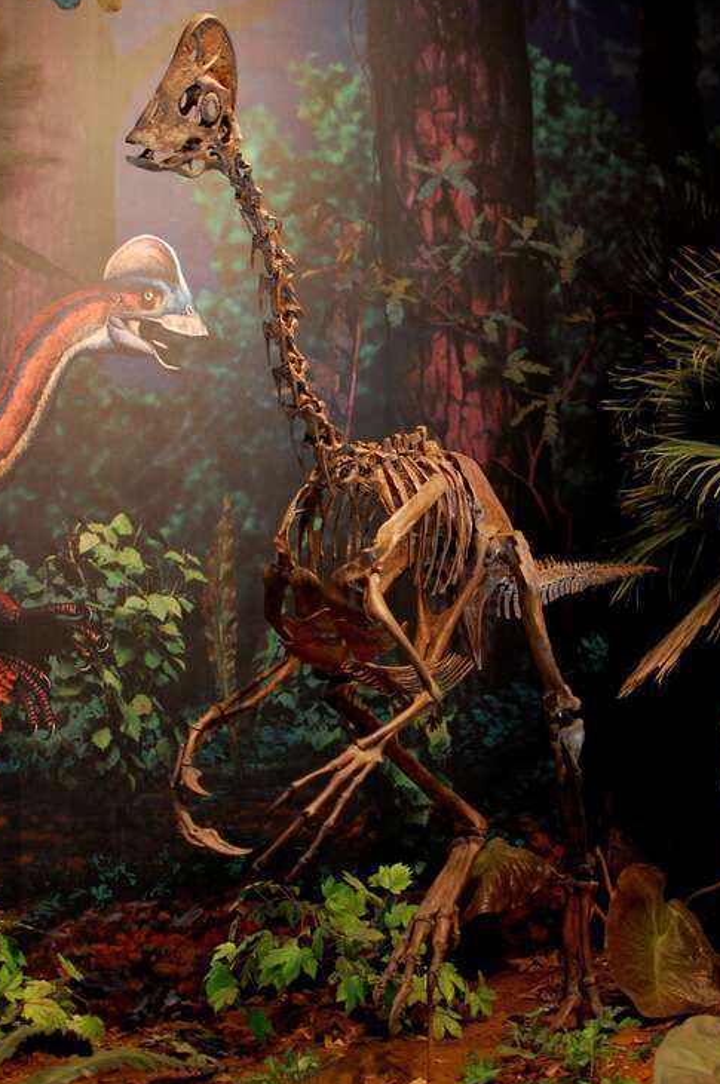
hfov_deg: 23.5
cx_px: 374
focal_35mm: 58
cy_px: 530
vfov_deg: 34.8
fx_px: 1730
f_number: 1.8
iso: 800
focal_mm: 35
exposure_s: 1/15
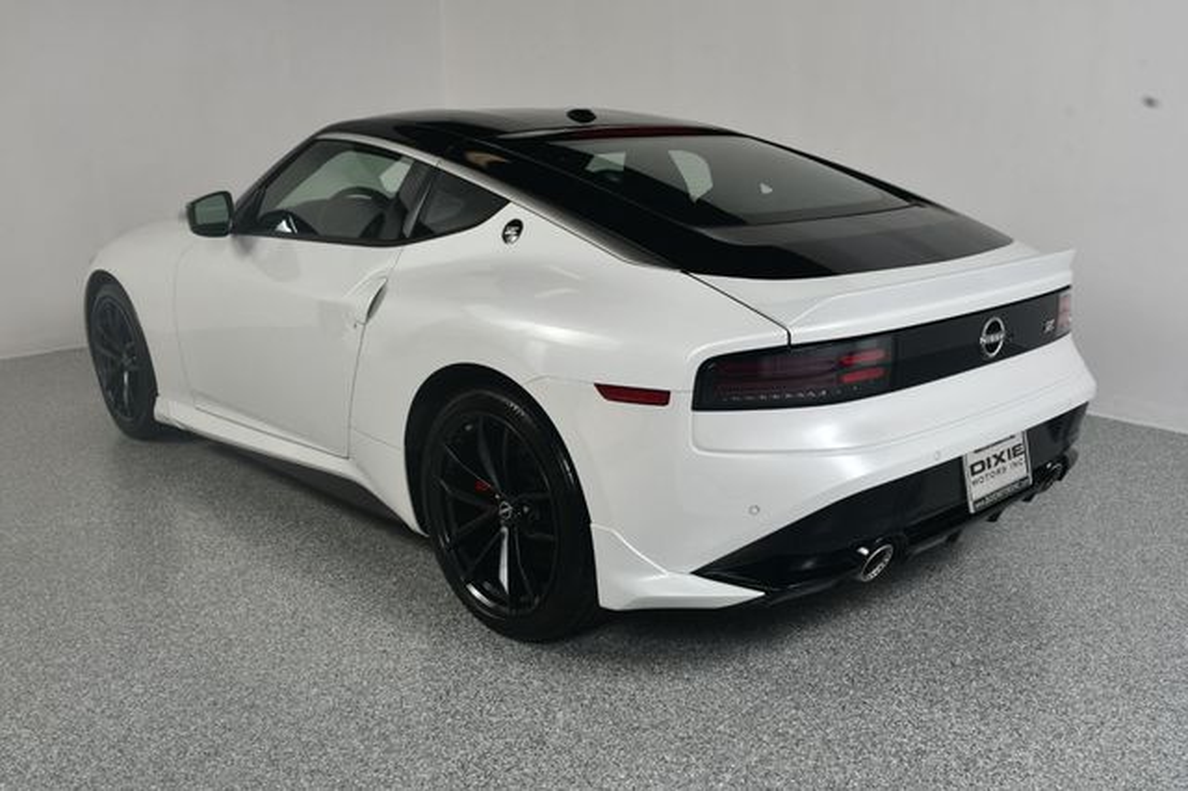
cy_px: 396
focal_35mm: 34
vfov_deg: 38.8
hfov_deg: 55.8
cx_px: 594
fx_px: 1121
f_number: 13
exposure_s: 1/160
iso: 100
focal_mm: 23
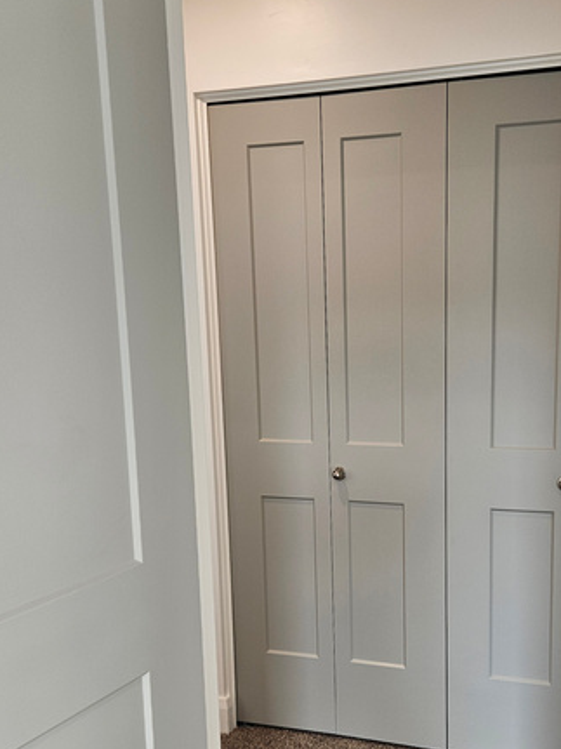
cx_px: 353
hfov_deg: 34.9
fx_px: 886
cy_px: 461
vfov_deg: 45.5
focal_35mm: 41
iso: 64
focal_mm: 5.4
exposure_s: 1/120
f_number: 1.8
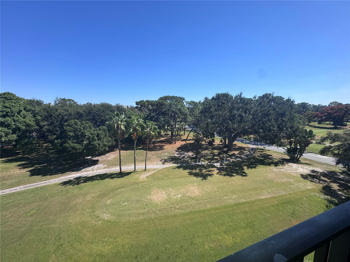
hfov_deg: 102.1
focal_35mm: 14
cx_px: 175
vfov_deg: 85.7
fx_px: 142
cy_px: 131
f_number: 2.2
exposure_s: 1/1277
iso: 50
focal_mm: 2.22
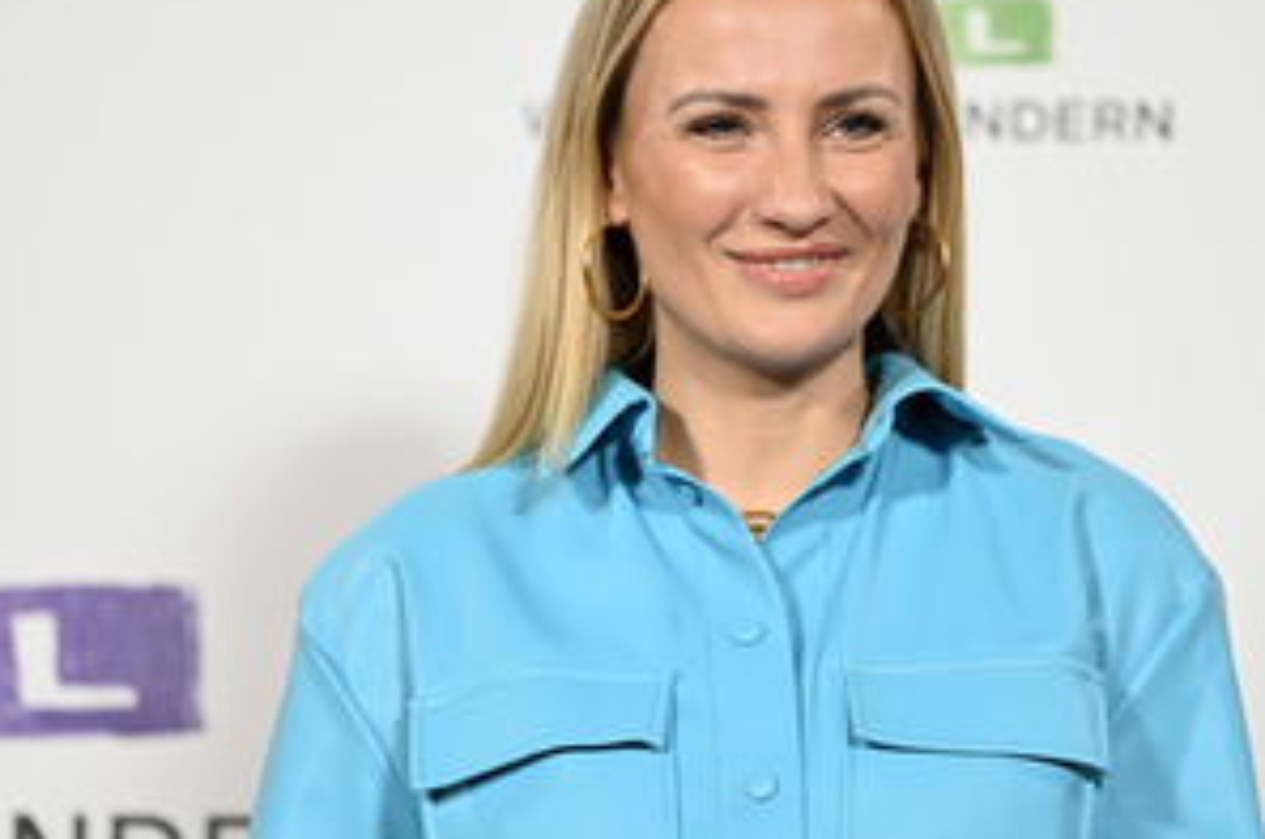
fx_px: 7999
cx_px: 786
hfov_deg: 9.0
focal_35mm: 228
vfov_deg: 6.0
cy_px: 439
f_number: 2.8
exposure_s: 1/250
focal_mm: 150
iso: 800
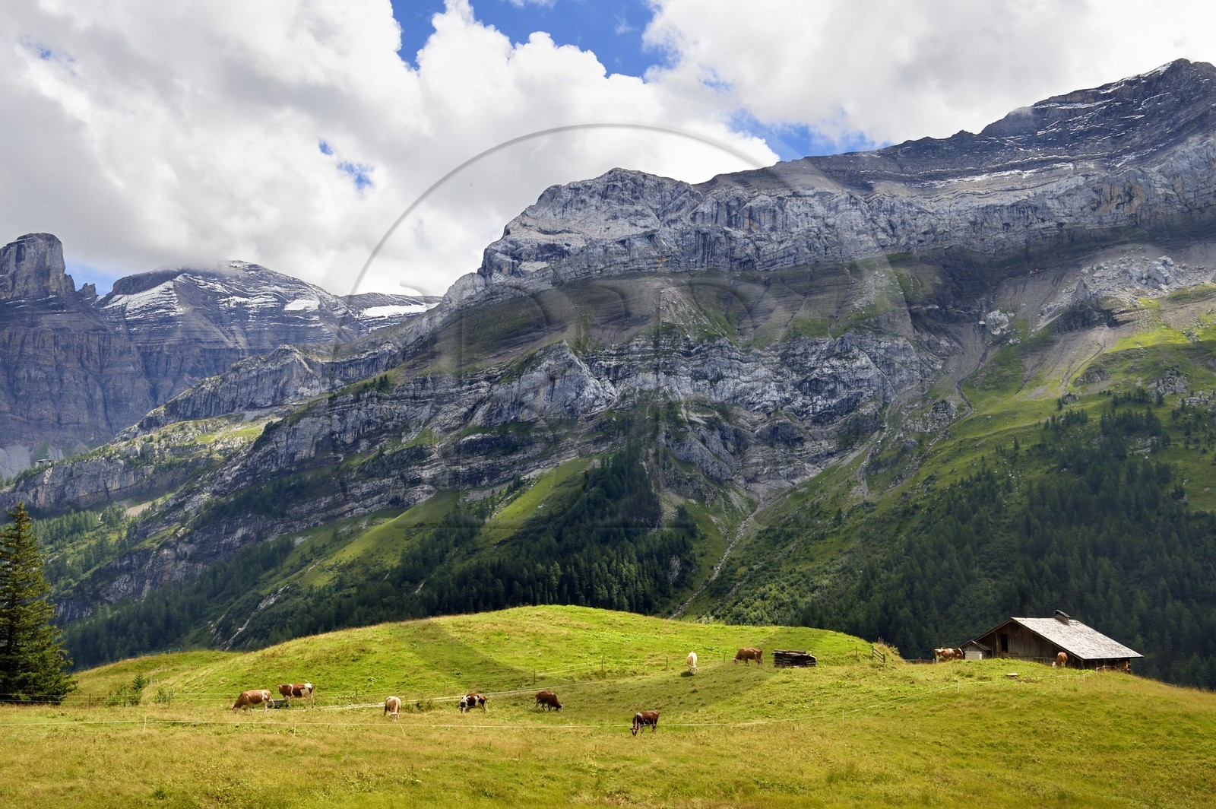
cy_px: 404
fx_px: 1350
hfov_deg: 48.5
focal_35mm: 40
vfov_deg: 33.3
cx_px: 608
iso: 200
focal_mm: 40
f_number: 16
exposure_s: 1/250
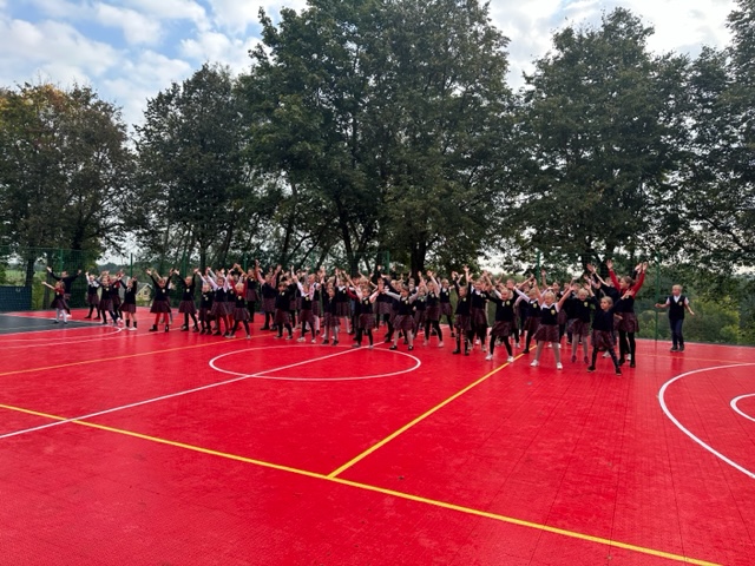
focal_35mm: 24
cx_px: 378
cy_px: 283
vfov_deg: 56.8
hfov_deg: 71.6
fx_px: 523
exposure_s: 1/989
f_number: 1.78
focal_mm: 6.86
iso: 80
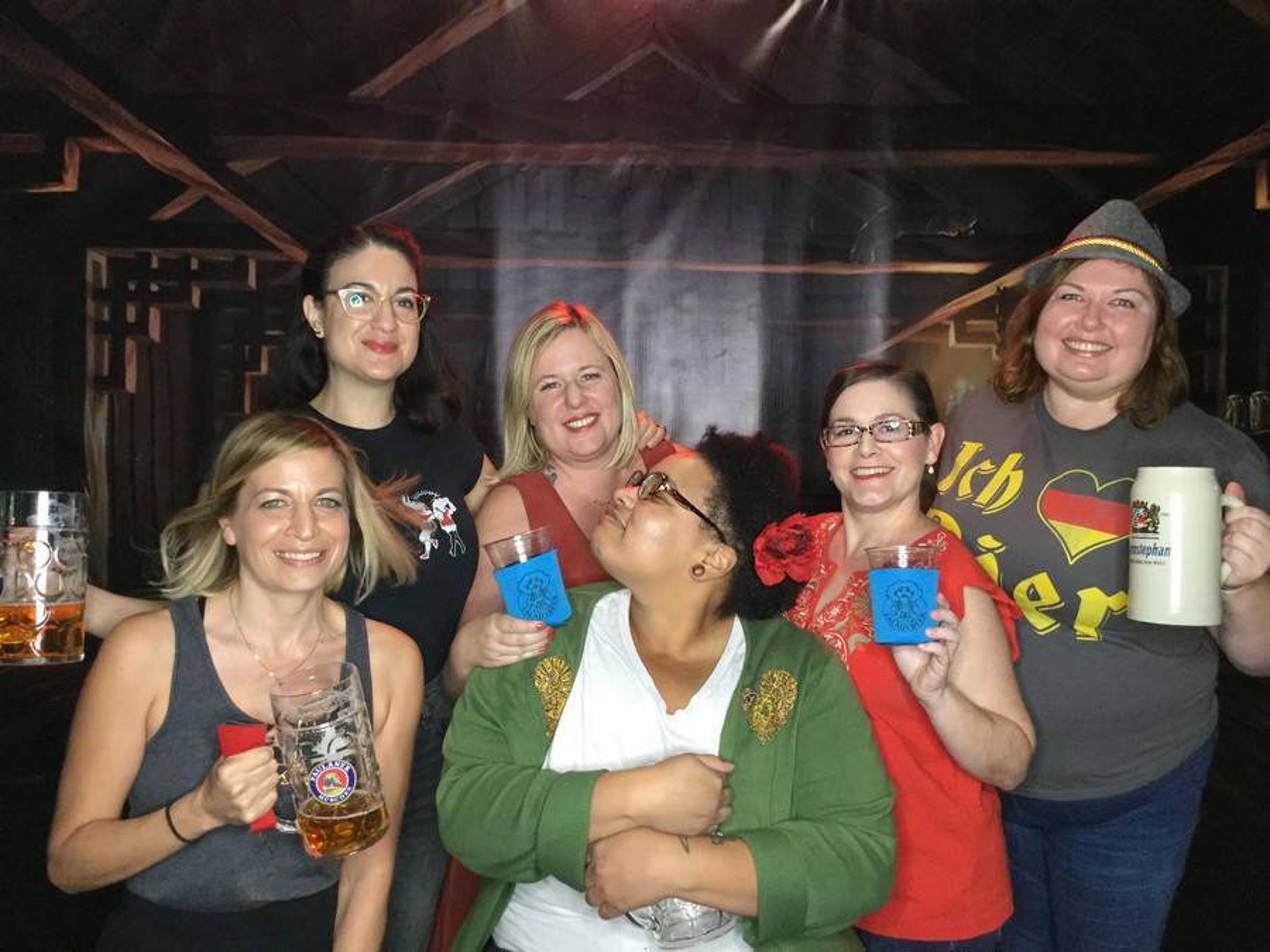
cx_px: 635
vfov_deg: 45.4
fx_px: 1137
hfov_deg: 58.4
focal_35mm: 31
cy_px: 476
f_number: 2.4
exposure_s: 1/30
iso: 100
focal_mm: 3.3
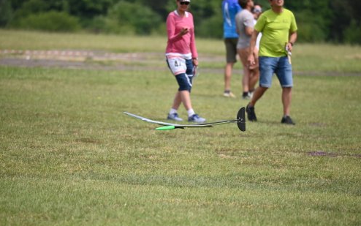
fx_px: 4035
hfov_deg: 5.1
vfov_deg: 3.2
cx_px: 181
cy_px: 116
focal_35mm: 410
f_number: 7.1
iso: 800
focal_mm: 400
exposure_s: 1/3200
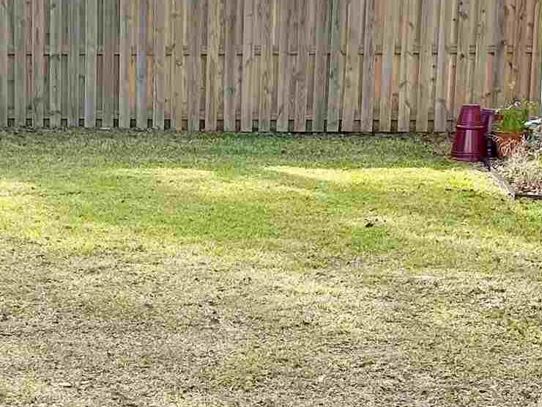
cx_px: 164
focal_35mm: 108
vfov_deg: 13.7
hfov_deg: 18.1
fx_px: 1691
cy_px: 297
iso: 50
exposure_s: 1/1100
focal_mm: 5.7
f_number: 1.5
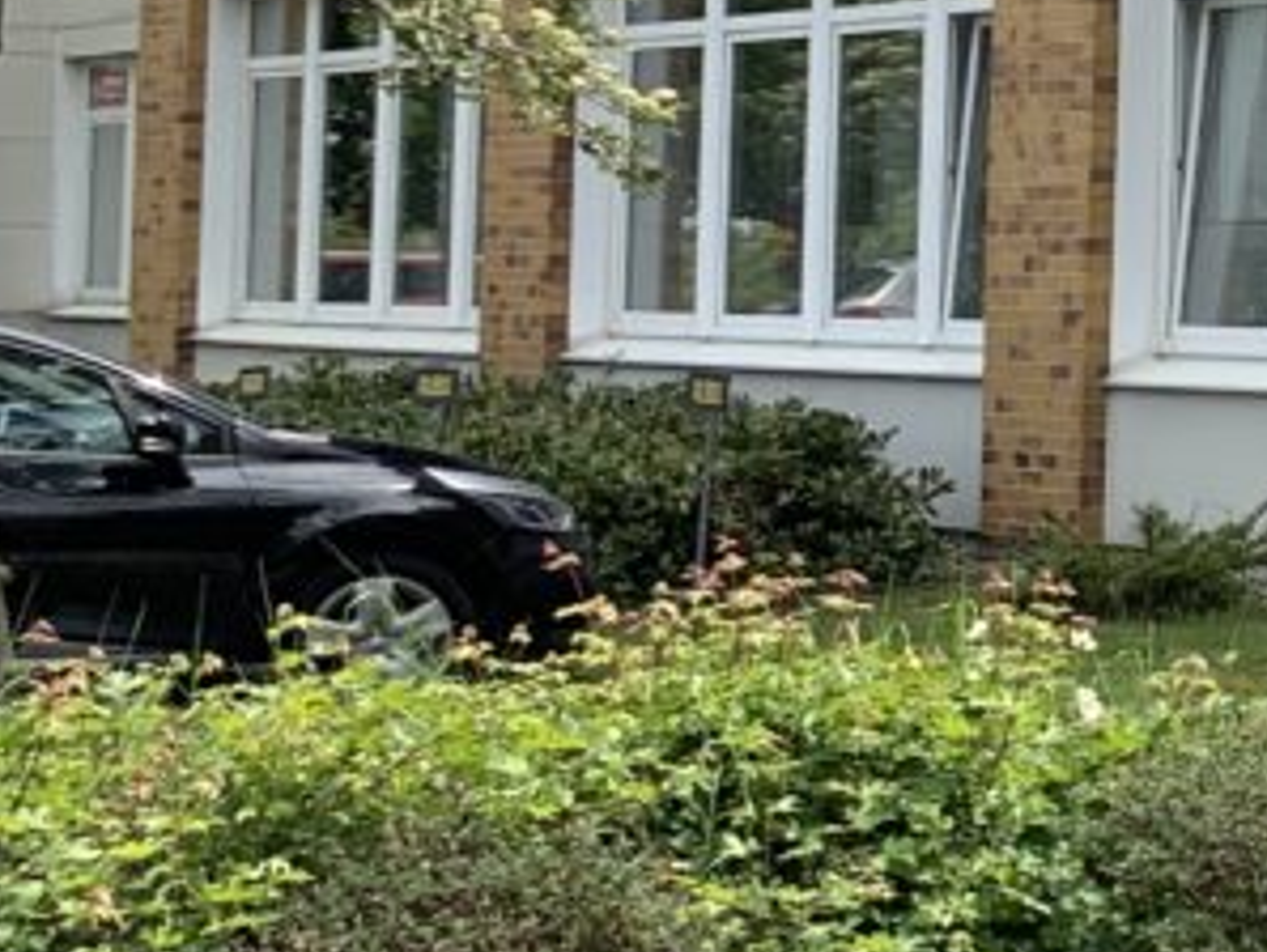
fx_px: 4249
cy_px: 13
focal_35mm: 116
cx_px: 2755
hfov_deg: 13.7
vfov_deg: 12.6
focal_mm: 4.25
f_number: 1.8
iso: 25
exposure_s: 1/1610
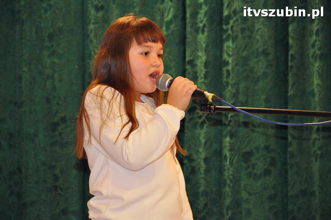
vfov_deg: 8.7
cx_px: 166
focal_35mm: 158
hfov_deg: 13.1
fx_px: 1447
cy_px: 110
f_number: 5.6
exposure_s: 1/60
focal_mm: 105
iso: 2000
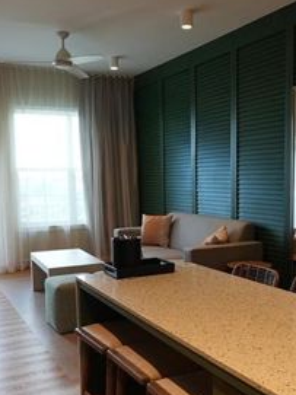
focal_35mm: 40
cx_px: 182
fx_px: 456
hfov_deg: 35.8
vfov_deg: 46.6
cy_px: 230
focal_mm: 11
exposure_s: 1/160
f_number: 4
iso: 1000
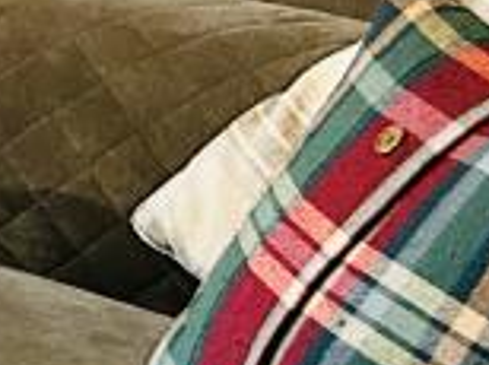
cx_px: -711
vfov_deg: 8.0
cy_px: -451
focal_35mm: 173
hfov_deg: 9.9
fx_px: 2440
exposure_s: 1/50
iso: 500
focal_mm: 5.7
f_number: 1.5
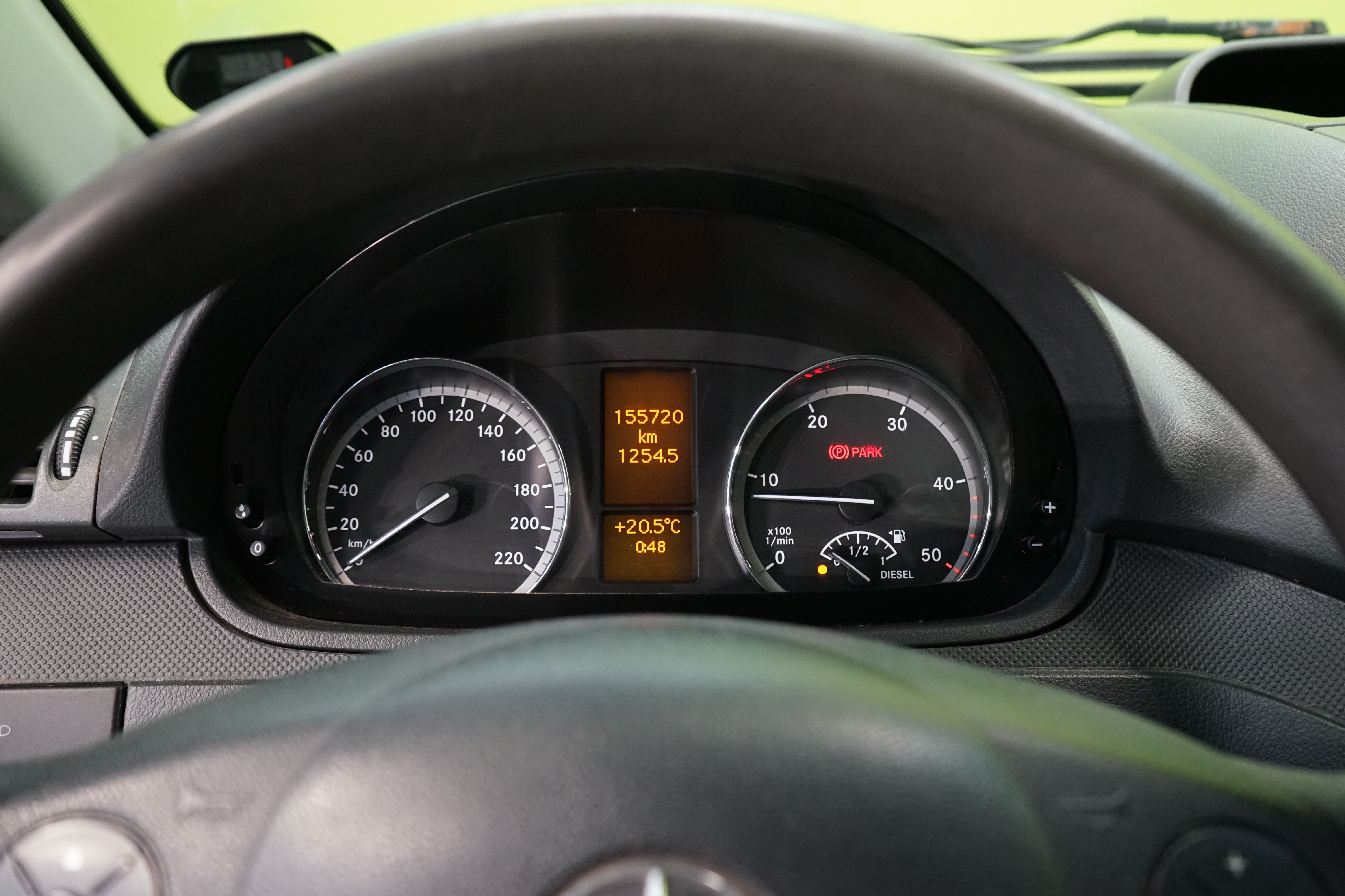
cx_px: 672
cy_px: 448
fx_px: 1233
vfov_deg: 40.0
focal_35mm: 33
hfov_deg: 57.2
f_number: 5.6
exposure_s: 1/50
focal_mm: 33
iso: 3200
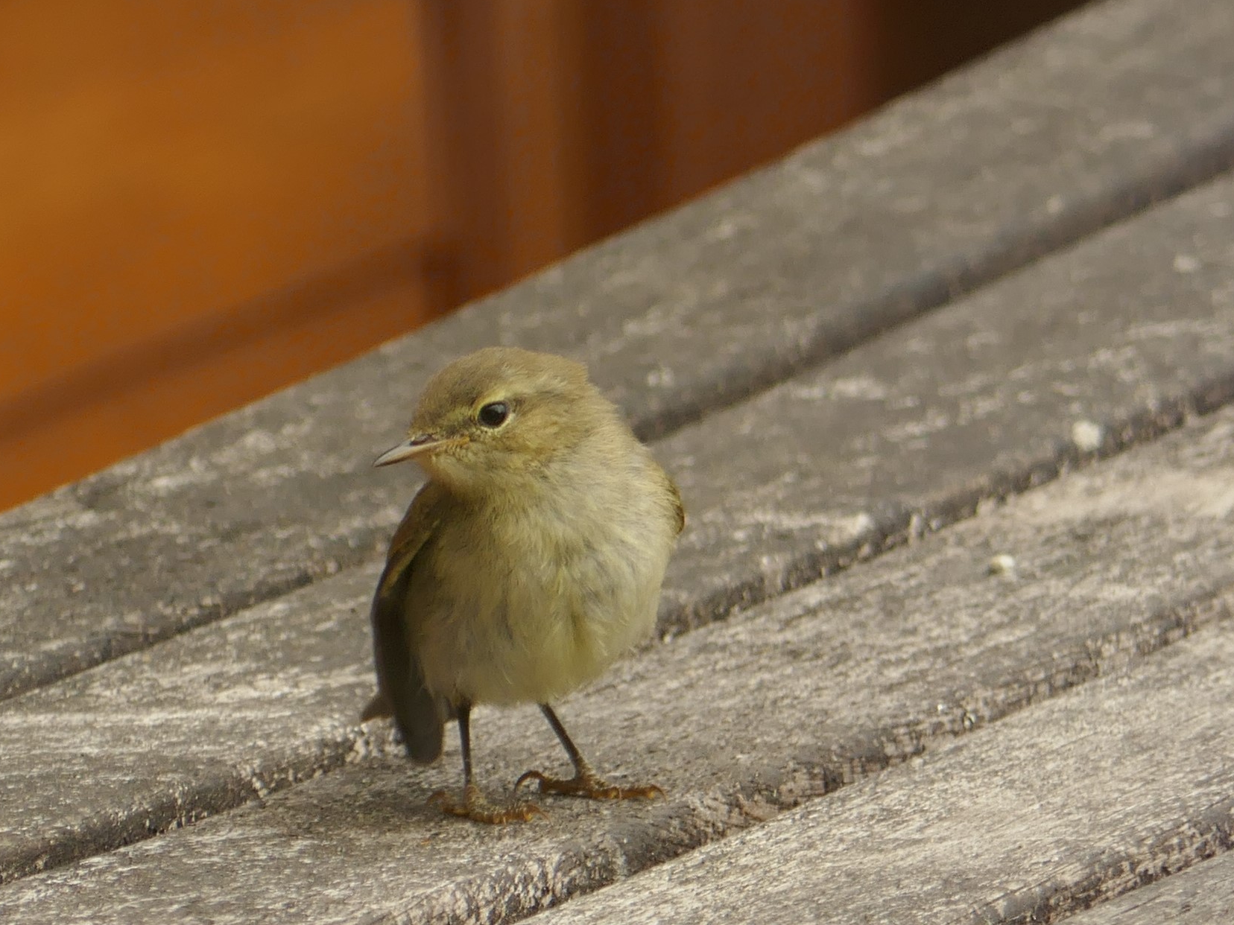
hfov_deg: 7.2
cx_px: 674
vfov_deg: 5.4
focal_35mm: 275
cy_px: 467
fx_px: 9803
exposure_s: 1/160
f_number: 5.9
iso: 200
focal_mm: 91
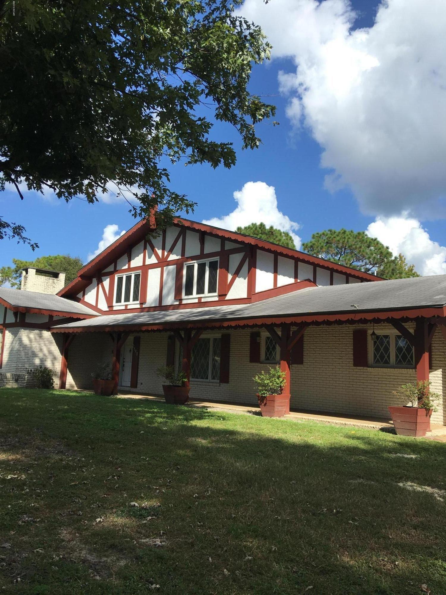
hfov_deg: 48.2
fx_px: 498
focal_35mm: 29
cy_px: 298
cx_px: 223
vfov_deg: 61.7
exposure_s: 1/1282
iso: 25
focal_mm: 4.15
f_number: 2.2
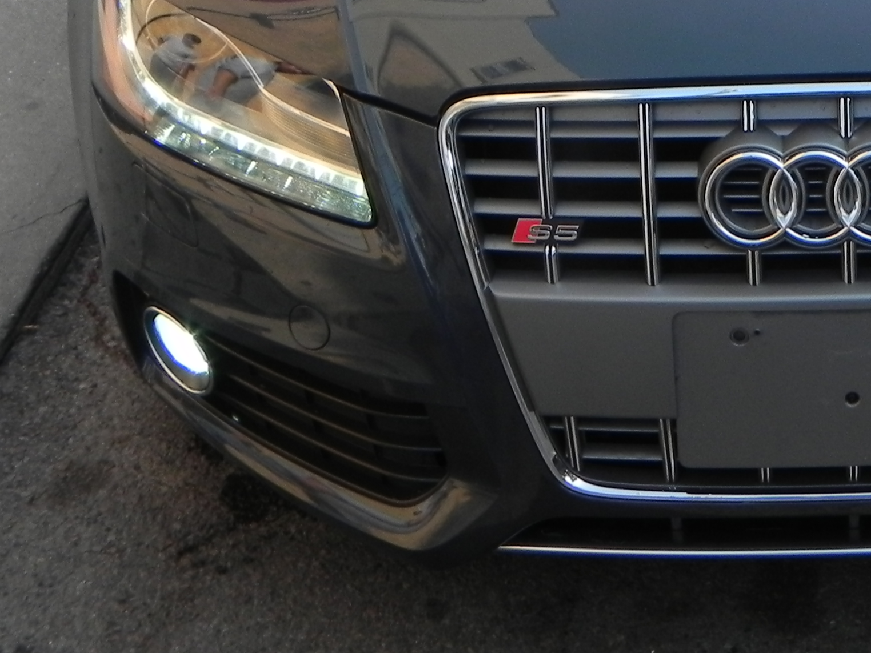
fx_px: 1988
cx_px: 837
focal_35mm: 79
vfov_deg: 18.2
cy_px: -13
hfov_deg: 23.8
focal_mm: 5.9
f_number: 5
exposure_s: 1/180
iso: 160
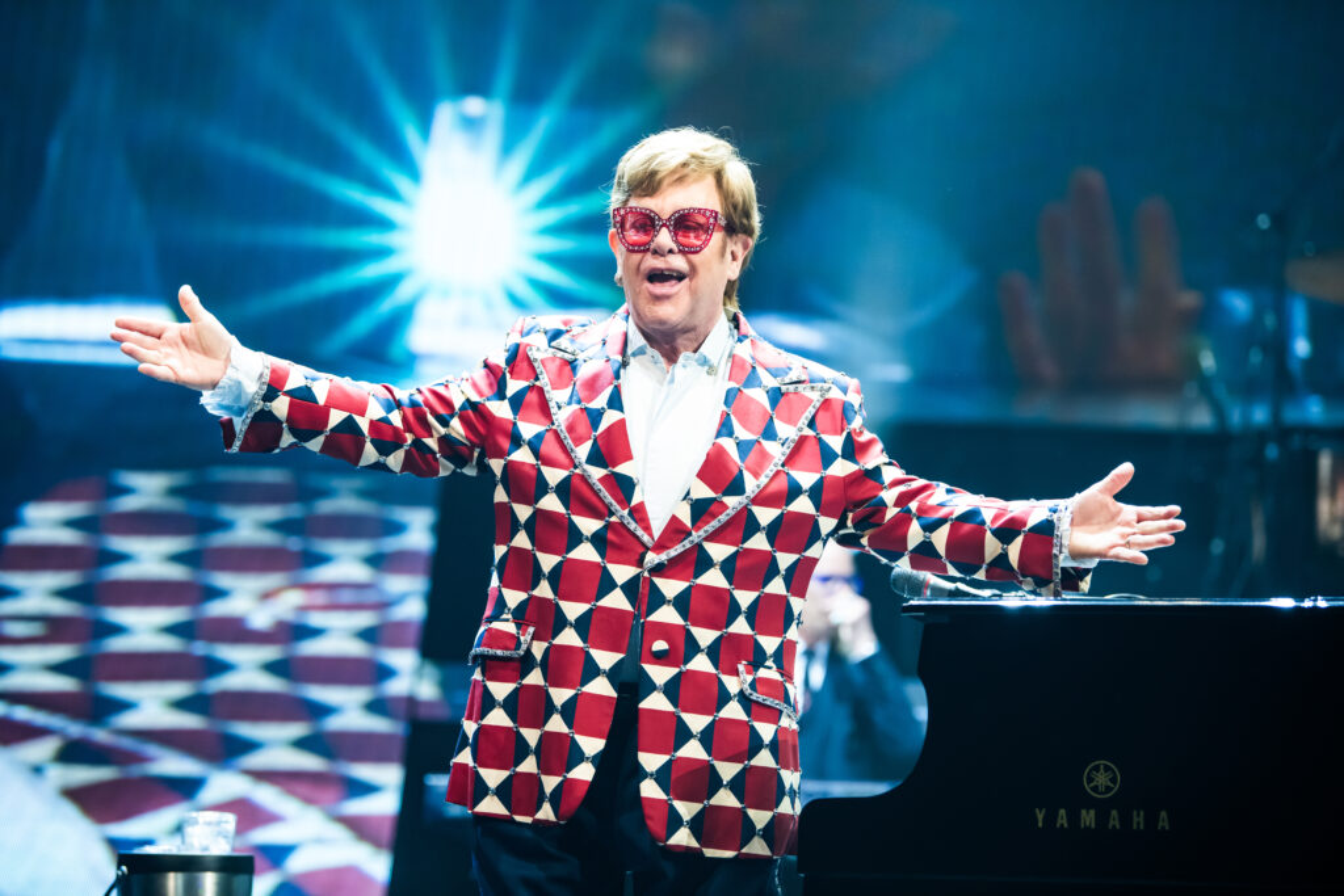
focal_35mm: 145
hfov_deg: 14.2
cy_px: 448
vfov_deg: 9.5
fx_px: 5414
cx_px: 672
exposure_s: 1/500
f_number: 3.5
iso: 2000
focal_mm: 145
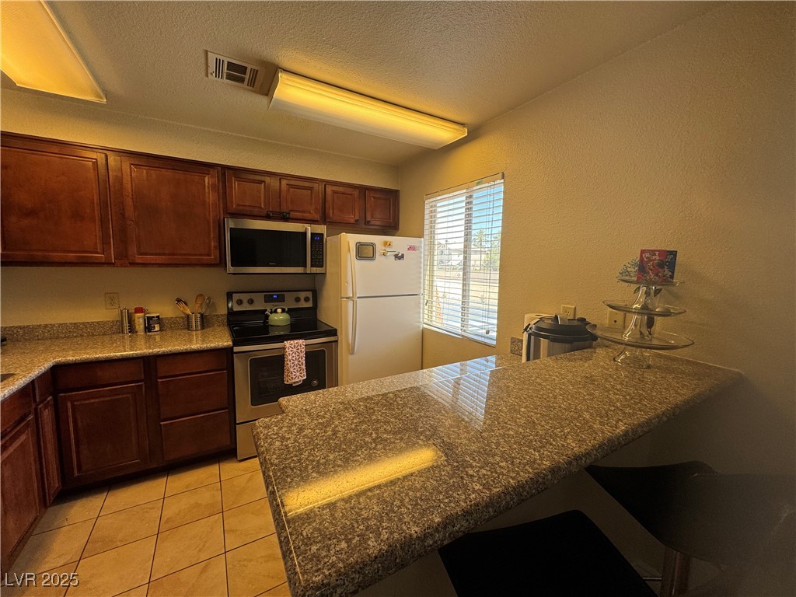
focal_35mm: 14
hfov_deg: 102.1
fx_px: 322
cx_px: 398
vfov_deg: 85.7
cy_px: 298
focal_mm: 2.22
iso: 64
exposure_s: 1/120
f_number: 2.2
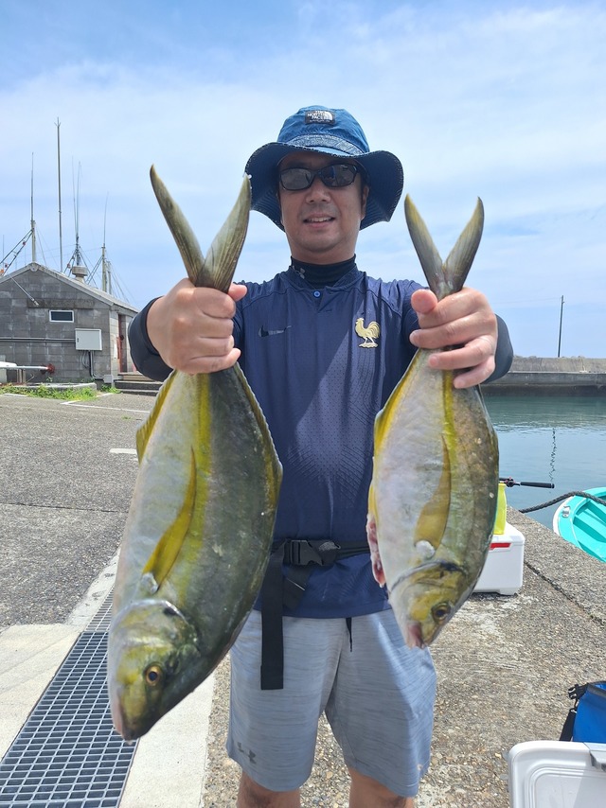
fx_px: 537
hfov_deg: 58.9
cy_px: 404
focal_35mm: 23
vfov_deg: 73.9
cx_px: 303
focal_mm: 5.54
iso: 40
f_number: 1.8
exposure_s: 1/2392
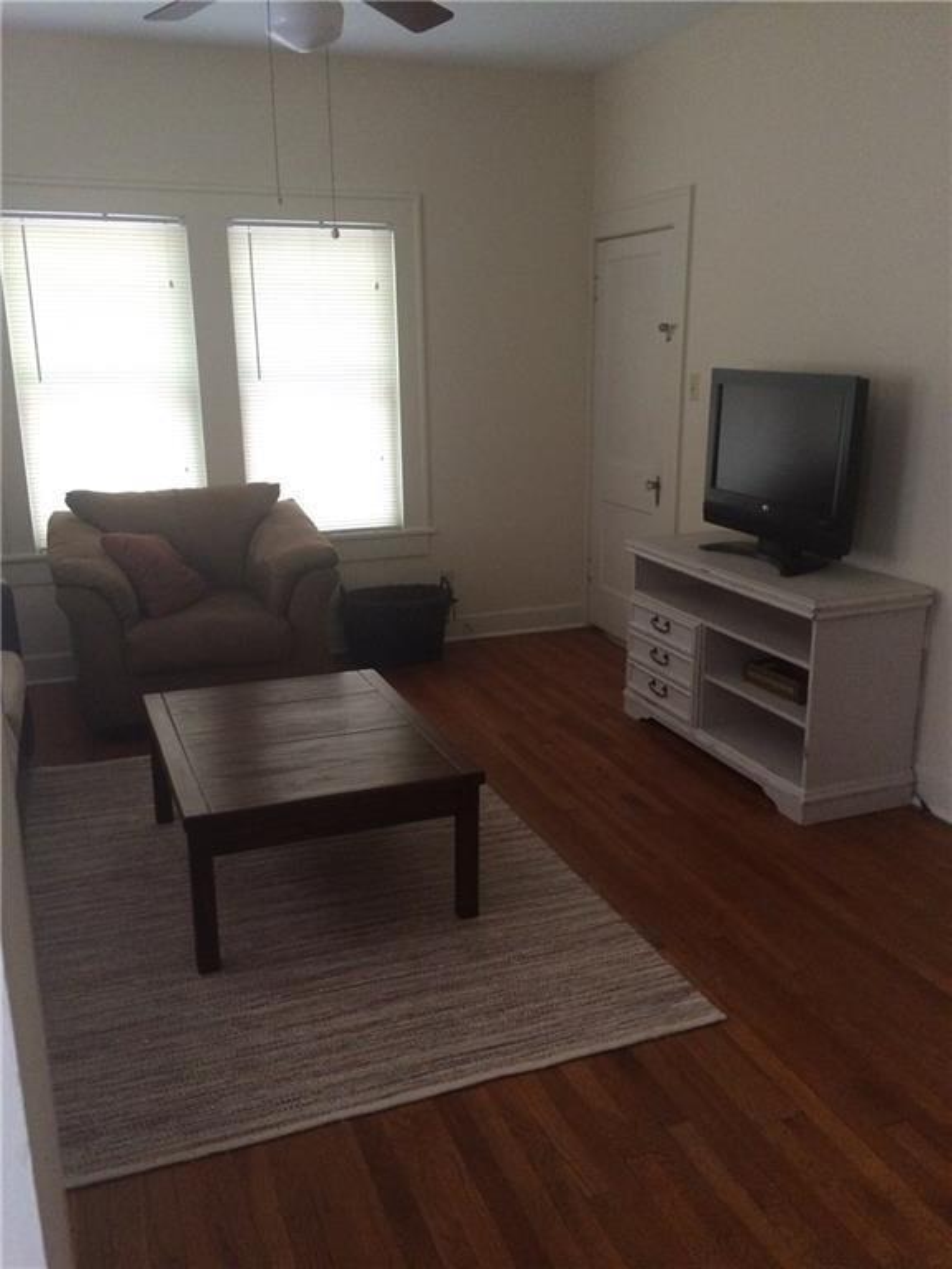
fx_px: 1063
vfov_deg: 61.7
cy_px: 634
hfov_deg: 48.2
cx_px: 476
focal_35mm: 29
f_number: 2.2
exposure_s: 1/30
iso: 250
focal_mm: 4.15
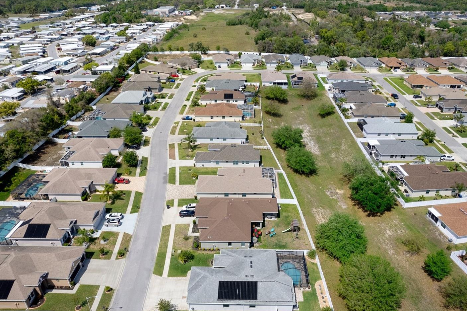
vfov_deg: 51.2
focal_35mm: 25
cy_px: 151
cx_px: 244
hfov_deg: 71.5
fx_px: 324
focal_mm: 8.38
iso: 130
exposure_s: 1/3000
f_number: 2.8
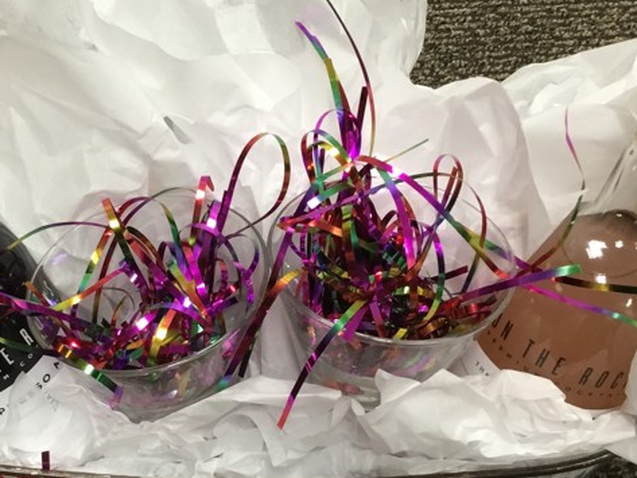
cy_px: 275
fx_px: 1086
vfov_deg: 24.8
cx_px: 245
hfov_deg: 32.6
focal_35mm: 59
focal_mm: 3.3
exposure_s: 1/30
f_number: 2.4
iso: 100
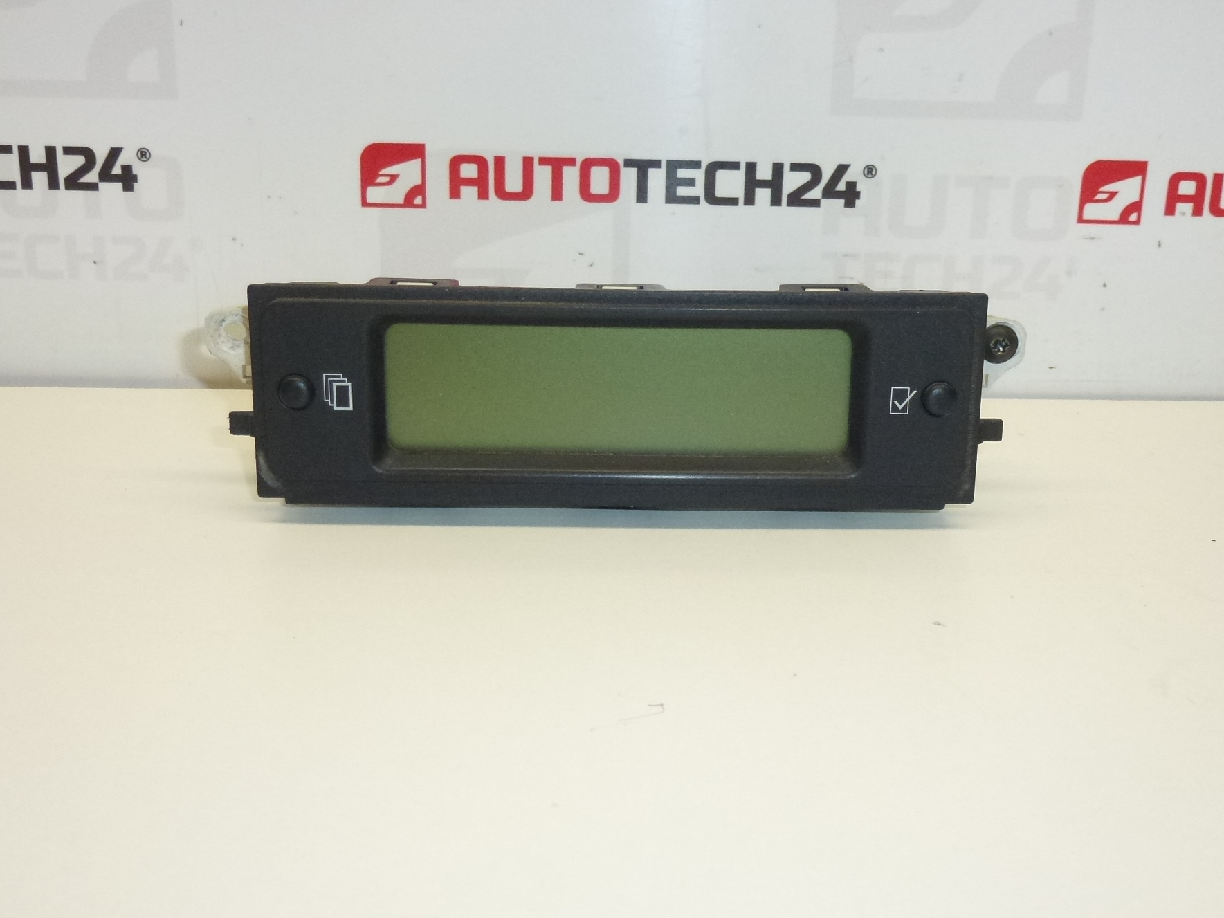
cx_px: 638
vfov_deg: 32.9
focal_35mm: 44
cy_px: 474
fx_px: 1556
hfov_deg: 42.9
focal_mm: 6.8
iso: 400
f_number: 3.8
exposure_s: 1/320
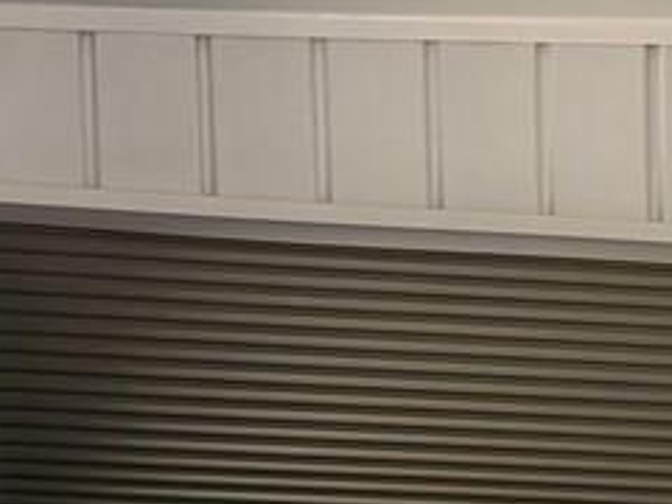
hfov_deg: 10.6
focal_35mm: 173
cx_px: 1277
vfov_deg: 7.9
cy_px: 1246
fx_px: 3358
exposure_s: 1/341
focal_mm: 5.96
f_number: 1.6
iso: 50
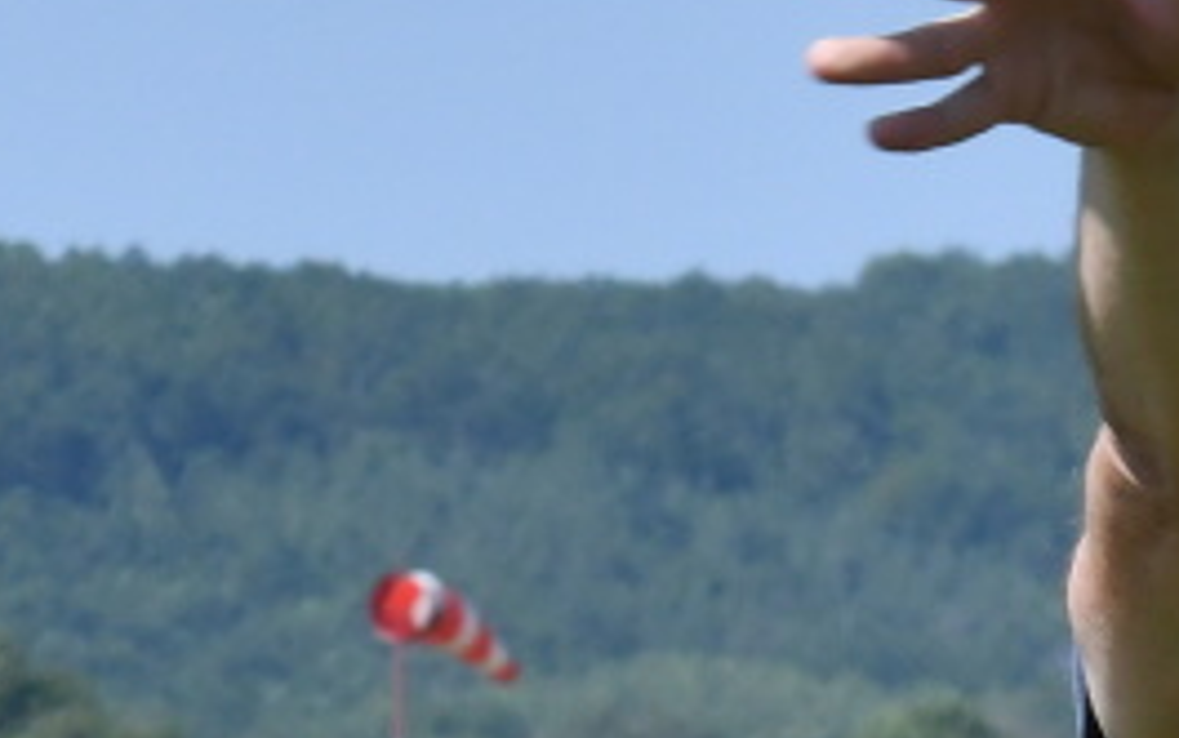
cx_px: 1219
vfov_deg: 2.2
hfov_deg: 3.5
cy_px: -58
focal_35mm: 599
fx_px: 19259
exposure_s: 1/500
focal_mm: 130
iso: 500
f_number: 14
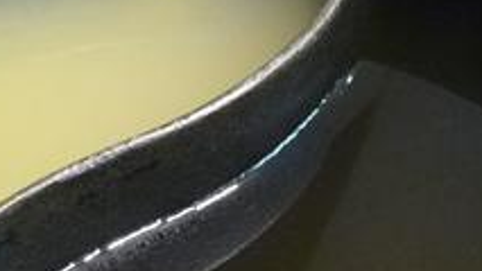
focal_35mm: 82
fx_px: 1048
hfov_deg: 25.6
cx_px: 118
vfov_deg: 14.4
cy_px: 296
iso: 400
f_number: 2.8
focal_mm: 4.4
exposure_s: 1/5
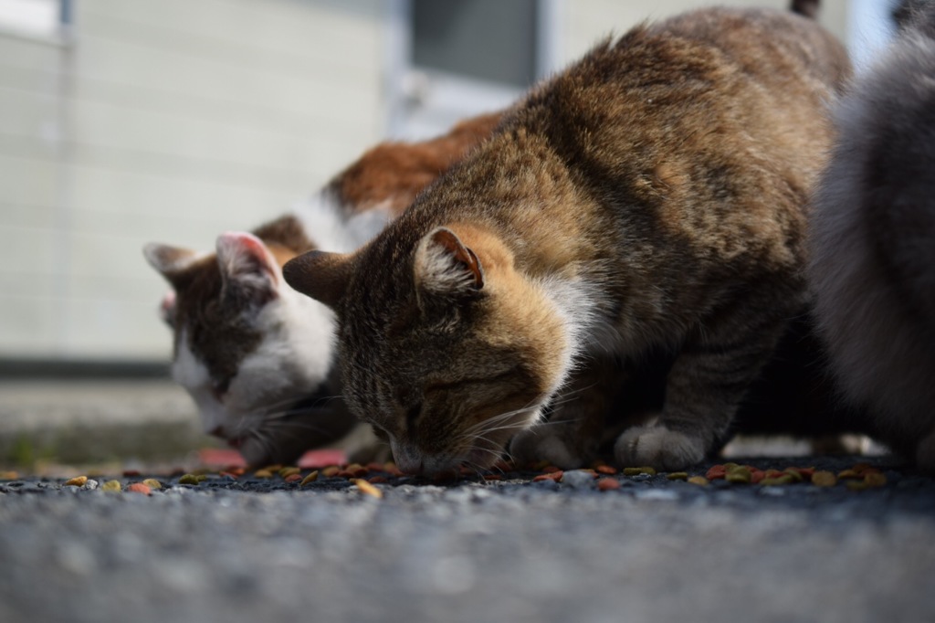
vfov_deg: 22.6
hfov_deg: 33.4
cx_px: 468
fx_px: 1558
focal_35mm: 60
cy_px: 312
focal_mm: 40
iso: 160
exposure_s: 1/2500
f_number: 2.8
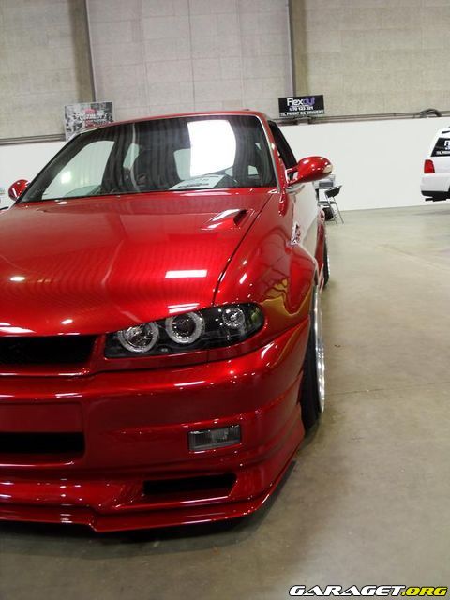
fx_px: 485
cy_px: 300
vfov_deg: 63.4
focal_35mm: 28
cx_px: 225
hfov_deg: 49.7
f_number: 2.8
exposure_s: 1/8
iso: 200
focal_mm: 6
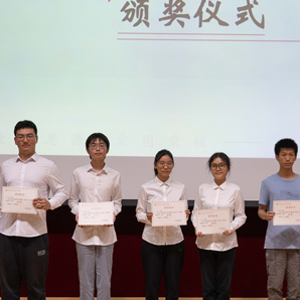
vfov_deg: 21.1
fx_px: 804
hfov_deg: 21.1
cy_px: 162
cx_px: 167
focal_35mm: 82
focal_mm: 32
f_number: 4.5
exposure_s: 1/160
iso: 1250
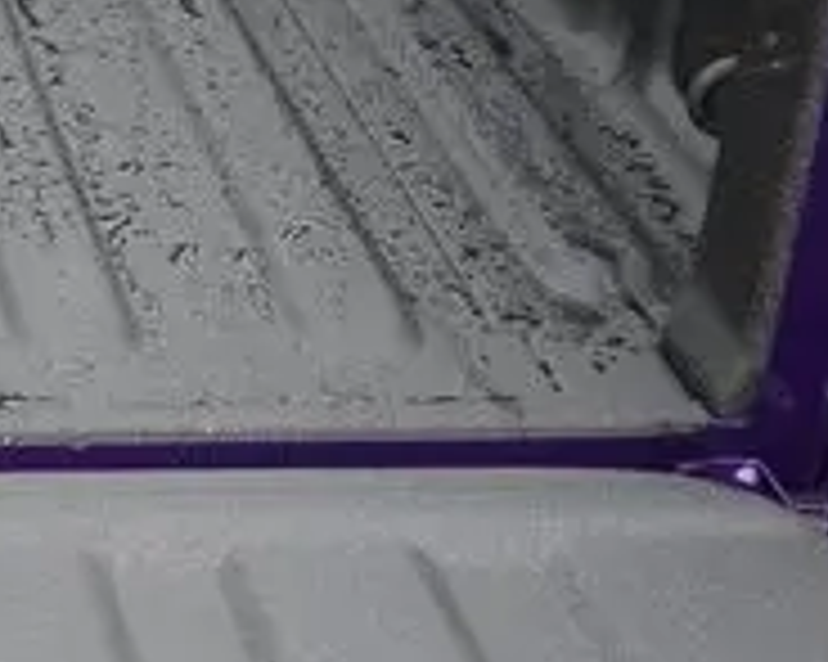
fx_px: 2670
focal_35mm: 109
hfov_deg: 15.9
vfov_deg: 14.1
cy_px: 214
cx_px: -482
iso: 400
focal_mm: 16
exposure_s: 1/60
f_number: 3.6
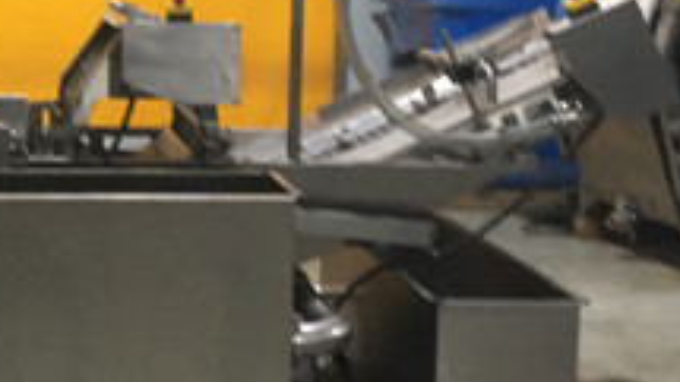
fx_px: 1587
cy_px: 82
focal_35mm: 88
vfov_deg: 13.7
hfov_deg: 22.8
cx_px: -60
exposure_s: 1/17
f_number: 2.2
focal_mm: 4.15
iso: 200
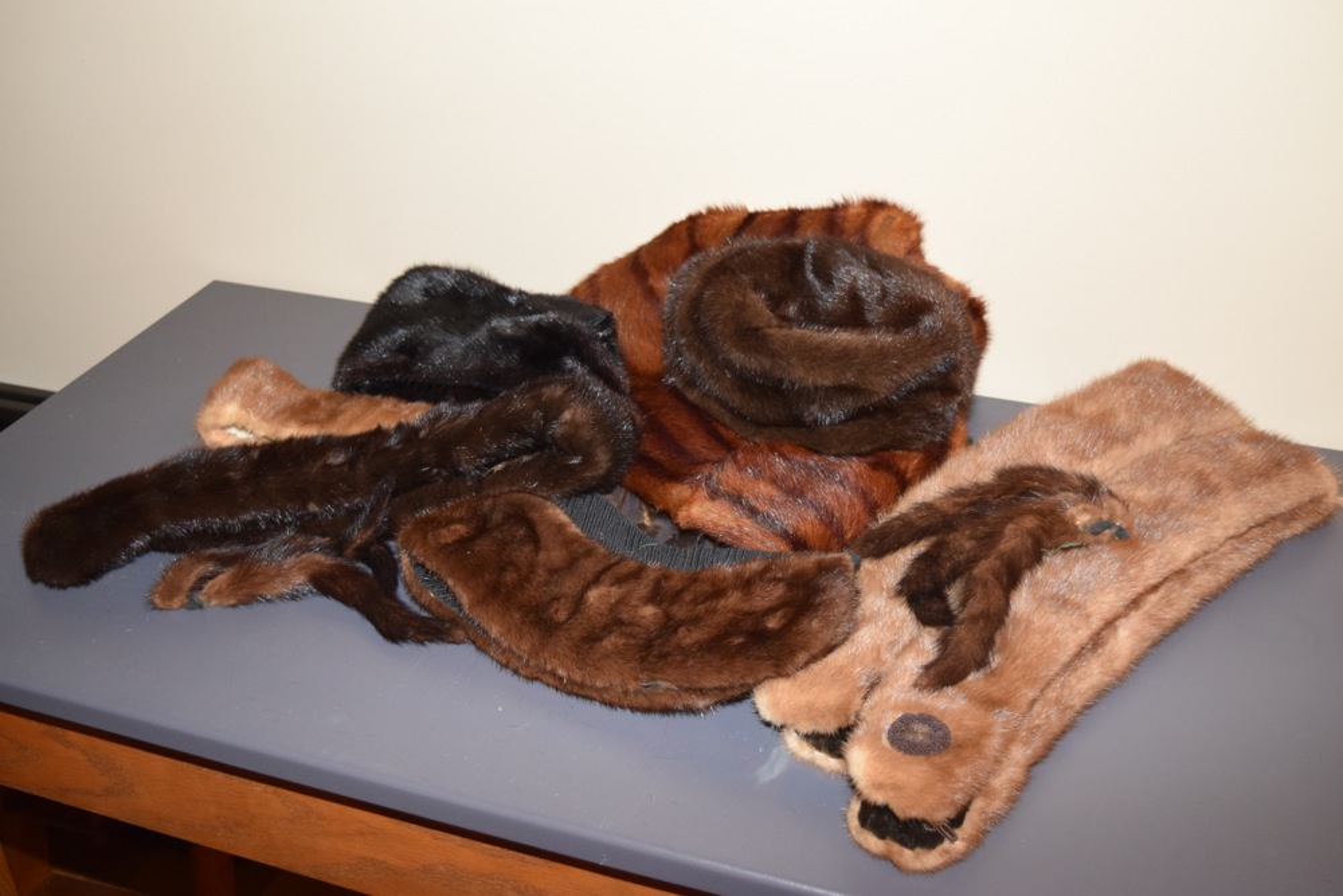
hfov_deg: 45.0
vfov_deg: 30.9
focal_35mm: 44
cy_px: 448
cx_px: 672
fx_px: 1623
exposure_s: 1/60
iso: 1800
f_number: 4.2
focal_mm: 29
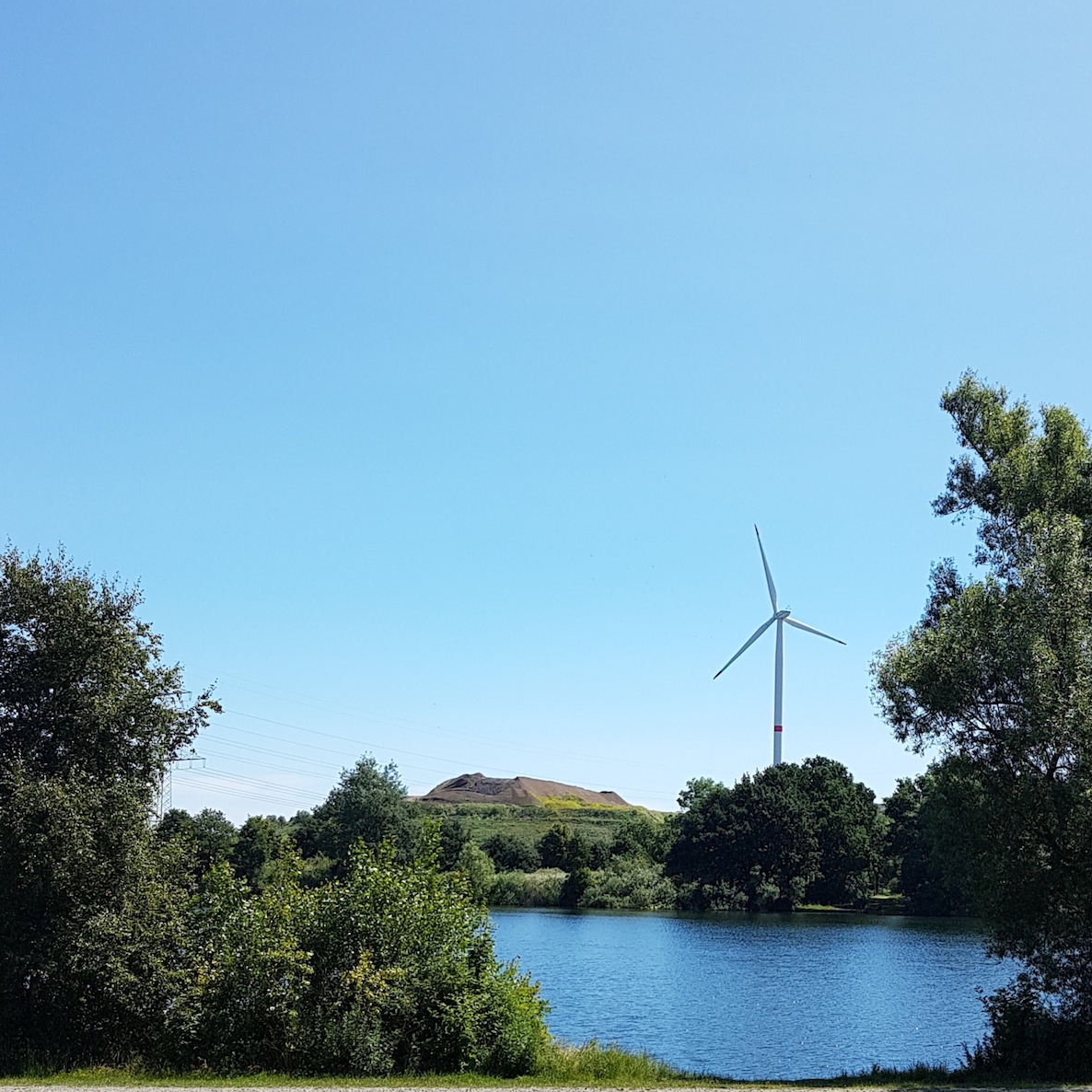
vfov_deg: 51.9
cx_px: 546
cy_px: 690
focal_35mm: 31
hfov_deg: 52.5
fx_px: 1106
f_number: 1.7
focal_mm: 4.2
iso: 40
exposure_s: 1/1860
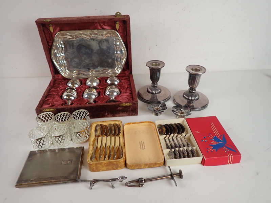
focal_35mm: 25
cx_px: 136
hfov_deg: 69.4
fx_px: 196
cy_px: 102
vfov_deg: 54.9
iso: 200
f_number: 2
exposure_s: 1/125
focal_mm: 4.5
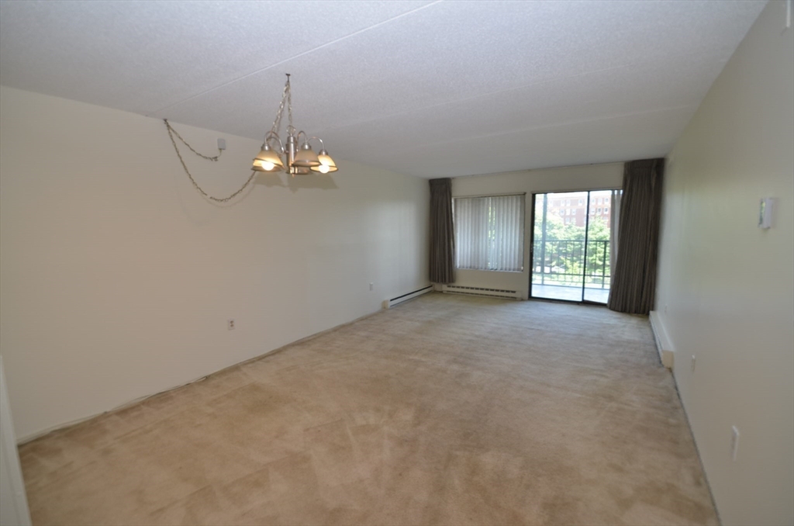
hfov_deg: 100.5
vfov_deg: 77.1
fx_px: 330
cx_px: 397
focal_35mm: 15
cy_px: 263
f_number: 4
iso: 220
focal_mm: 10
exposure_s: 1/60
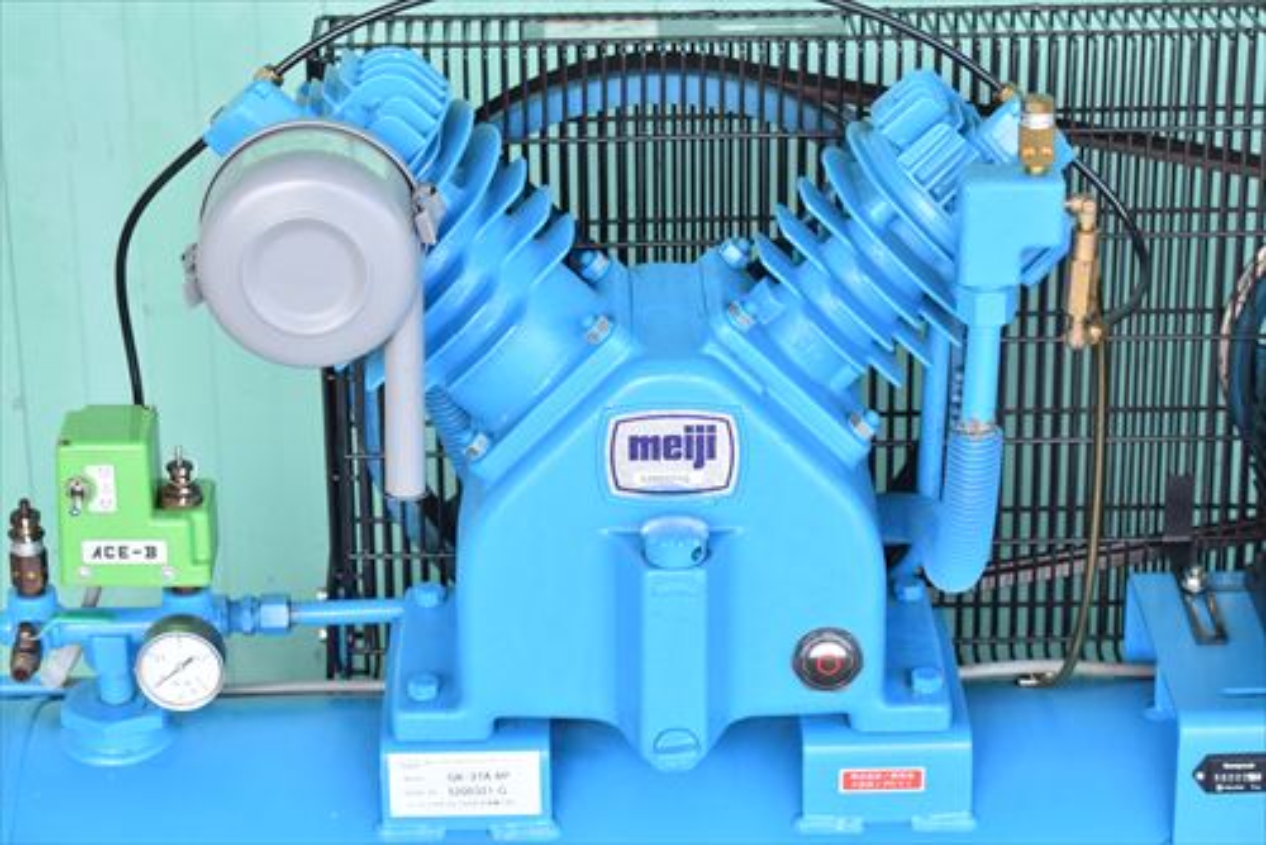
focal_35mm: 87
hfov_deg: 23.4
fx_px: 3061
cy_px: 422
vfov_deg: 15.7
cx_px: 633
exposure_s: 1/30
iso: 1250
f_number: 6.3
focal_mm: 58
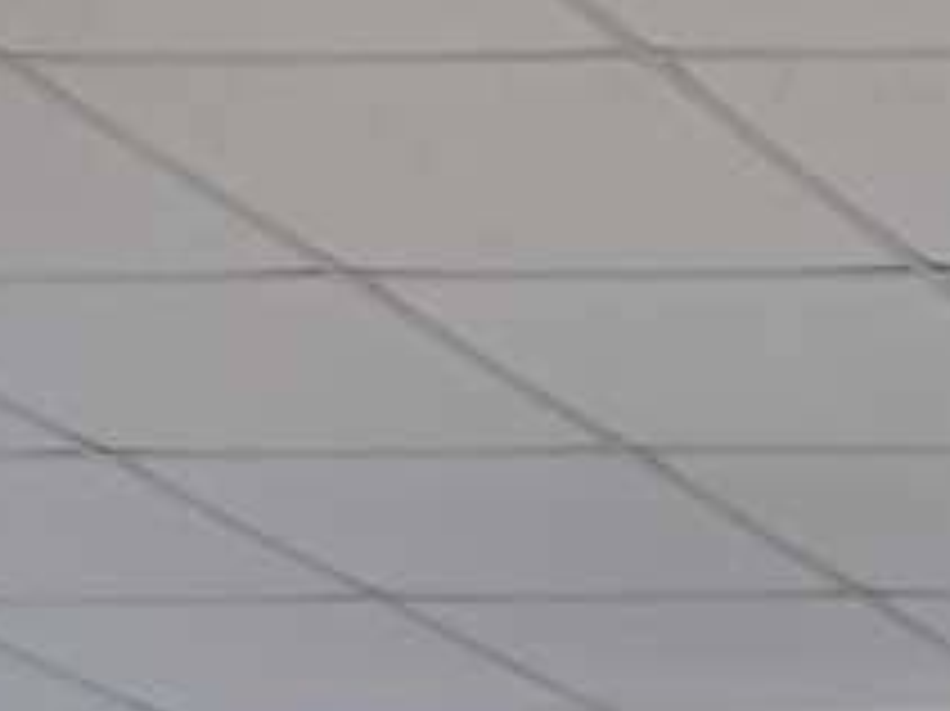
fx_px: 5403
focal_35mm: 197
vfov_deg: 6.4
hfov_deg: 8.0
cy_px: 2660
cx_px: 3251
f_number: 1.8
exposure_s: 1/120
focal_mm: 4.25
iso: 80
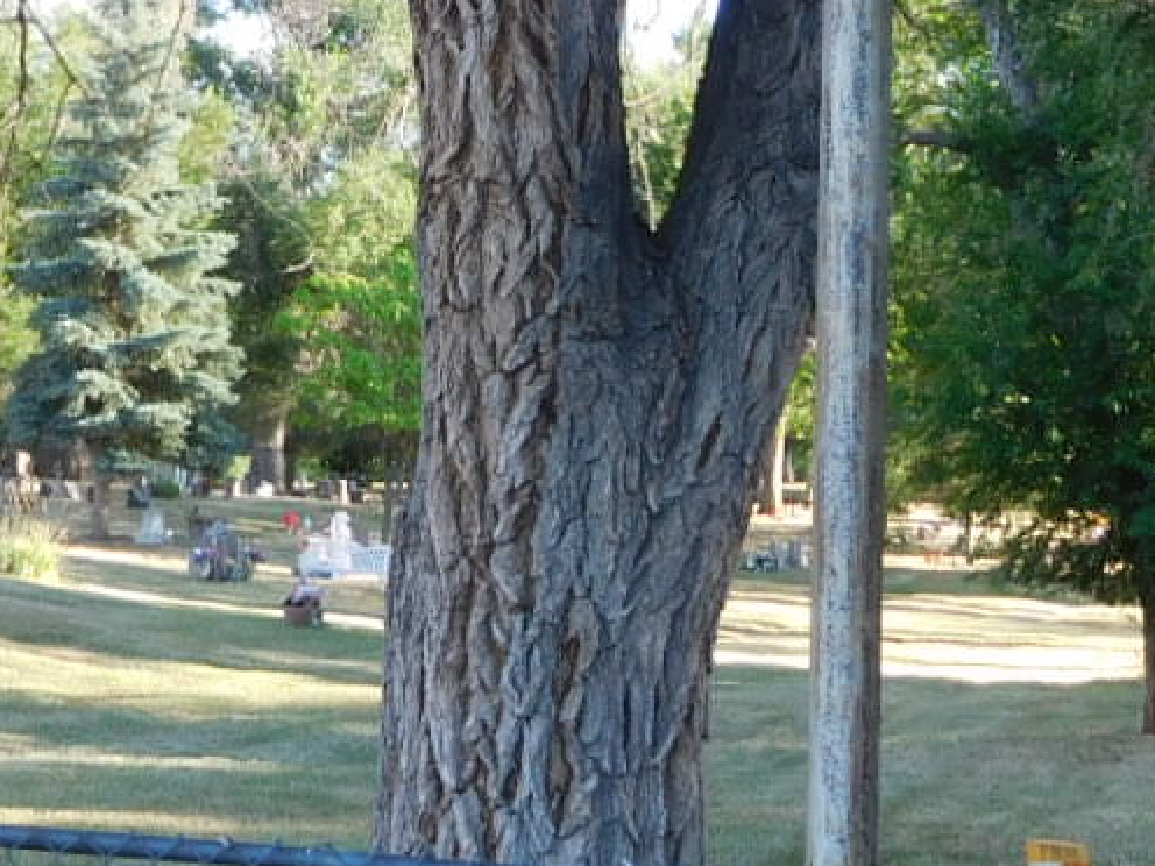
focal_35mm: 113
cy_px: -265
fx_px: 3770
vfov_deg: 12.7
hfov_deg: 17.4
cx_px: 403
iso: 125
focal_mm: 6.2
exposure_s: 1/100
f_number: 3.8
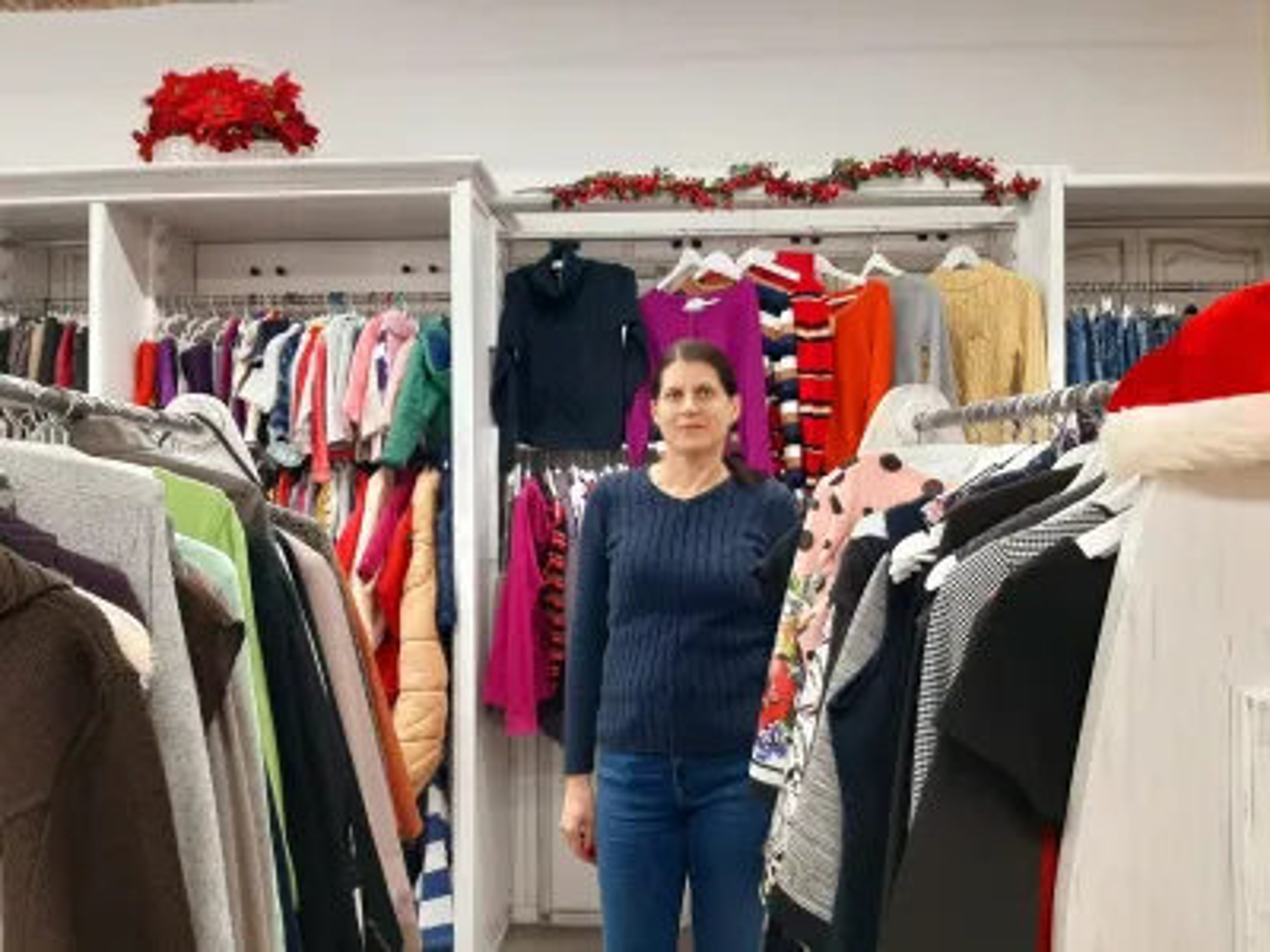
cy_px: 476
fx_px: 991
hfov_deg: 65.3
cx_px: 635
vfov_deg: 51.4
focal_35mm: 27
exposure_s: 1/33
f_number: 1.7
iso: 200
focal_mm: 3.93
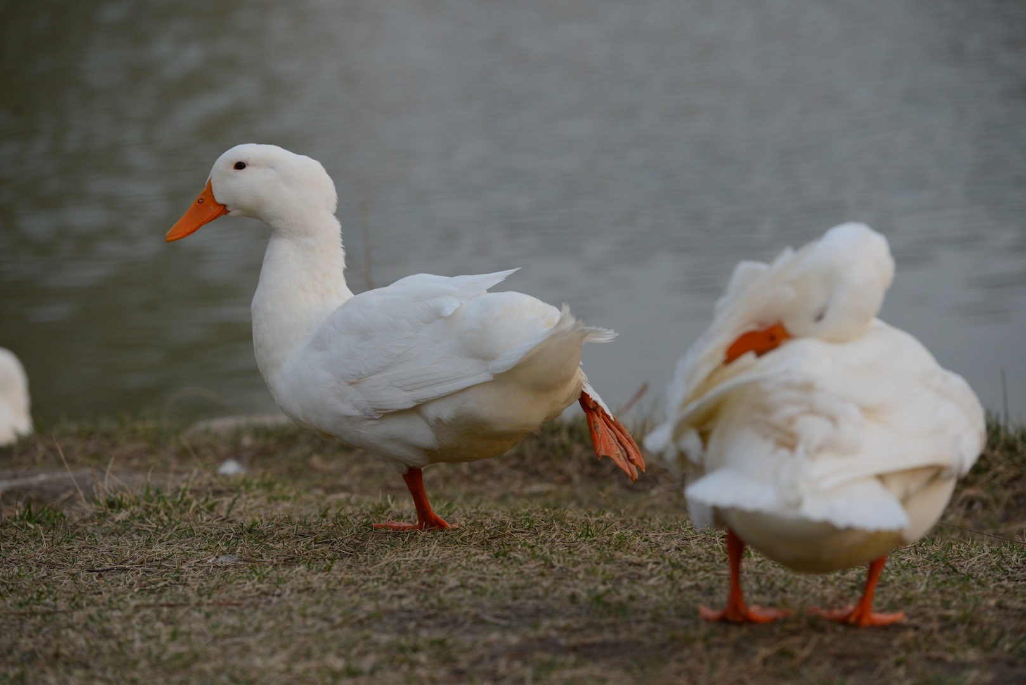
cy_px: 342
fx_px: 4846
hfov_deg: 12.1
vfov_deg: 8.1
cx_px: 513
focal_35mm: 170
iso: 640
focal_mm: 170
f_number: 5
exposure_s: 1/1000
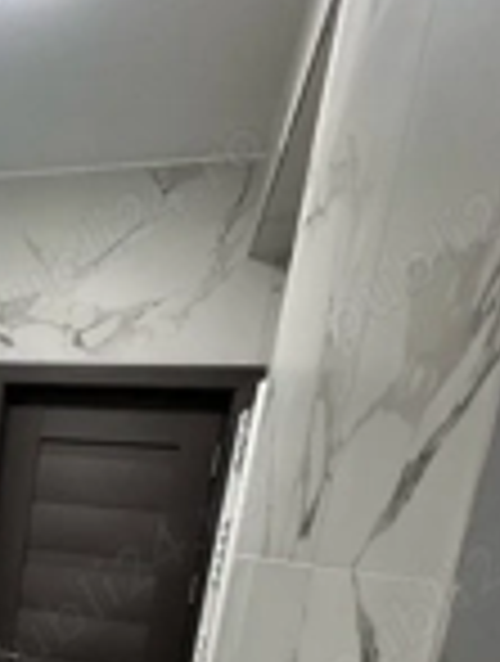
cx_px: -144
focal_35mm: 38
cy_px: 639
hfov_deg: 30.3
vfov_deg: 43.0
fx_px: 729
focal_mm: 2.22
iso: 160
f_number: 2.2
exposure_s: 1/100
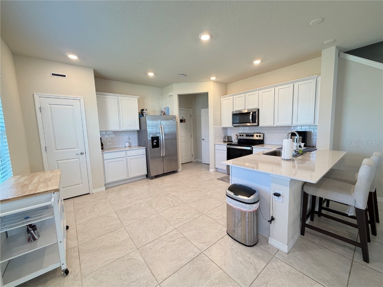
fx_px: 155
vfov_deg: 85.7
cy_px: 144
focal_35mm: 14
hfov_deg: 102.1
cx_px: 192
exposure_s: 1/60
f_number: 2.2
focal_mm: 2.22
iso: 250
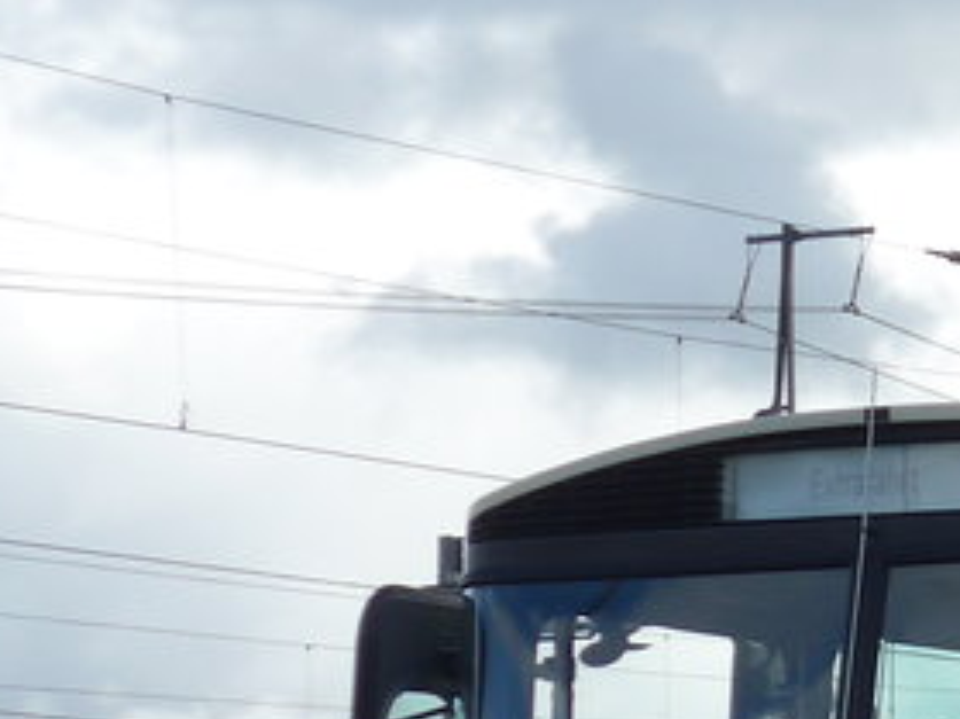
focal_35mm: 254
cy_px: 829
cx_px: 1593
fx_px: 7041
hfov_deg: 7.6
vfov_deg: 5.8
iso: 80
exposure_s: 1/640
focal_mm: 12
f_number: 3.5
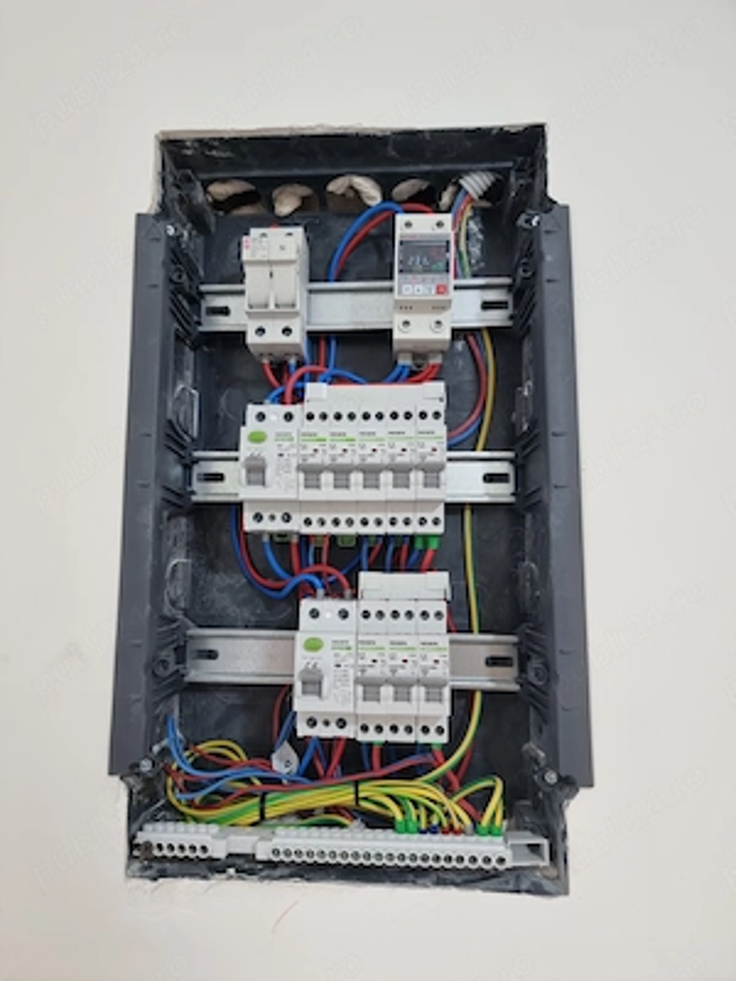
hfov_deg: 56.8
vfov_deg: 71.6
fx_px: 680
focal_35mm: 24
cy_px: 490
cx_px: 368
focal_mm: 6.7
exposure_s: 1/40
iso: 100
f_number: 1.8
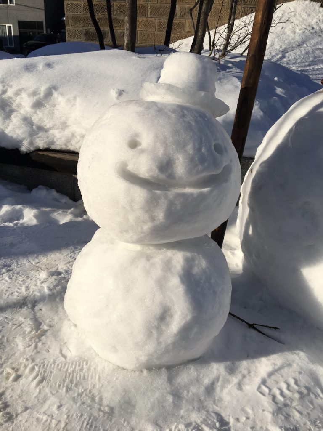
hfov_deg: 48.2
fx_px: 361
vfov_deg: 61.7
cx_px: 162
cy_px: 216
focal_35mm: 29
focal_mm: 4.15
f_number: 2.2
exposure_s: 1/4049
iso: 25
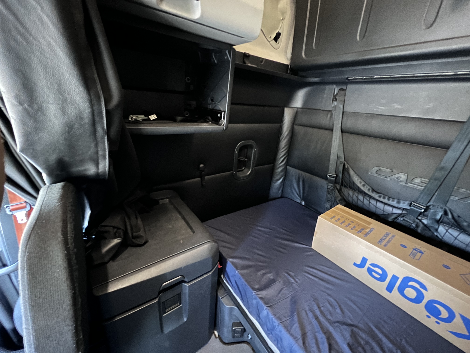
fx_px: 177
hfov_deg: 106.2
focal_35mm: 13
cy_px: 176
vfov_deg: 89.9
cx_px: 235
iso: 500
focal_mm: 1.57
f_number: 1.8
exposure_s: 1/8
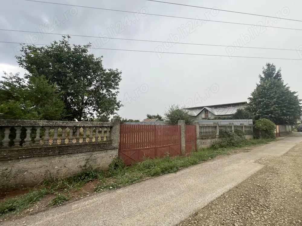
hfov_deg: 106.2
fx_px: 113
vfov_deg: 89.9
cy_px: 113
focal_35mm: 13
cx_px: 151
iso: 32
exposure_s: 1/235
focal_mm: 1.57
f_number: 1.8
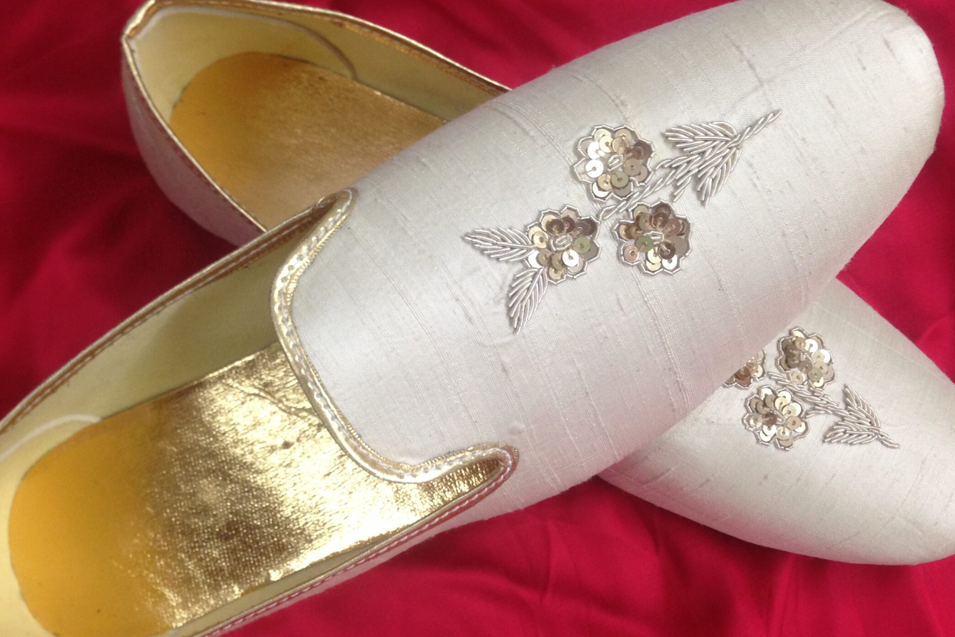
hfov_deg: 46.4
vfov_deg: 31.8
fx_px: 1114
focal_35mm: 42
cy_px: 380
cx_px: 450
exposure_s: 1/20
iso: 80
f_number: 2.4
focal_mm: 4.12
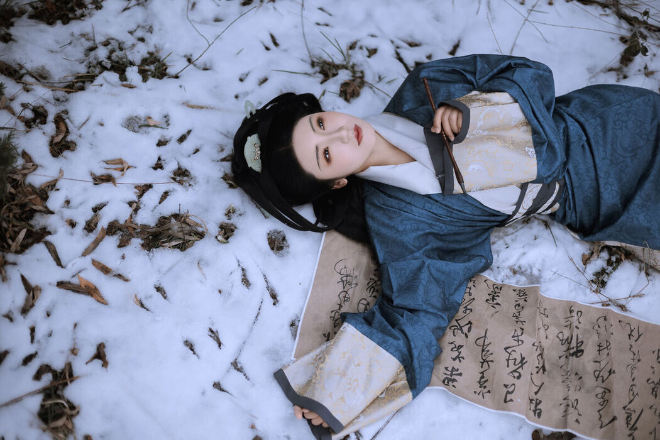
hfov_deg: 39.6
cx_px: 330
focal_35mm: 50
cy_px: 220
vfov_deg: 27.0
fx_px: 917
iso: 100
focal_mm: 50
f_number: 2
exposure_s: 1/500
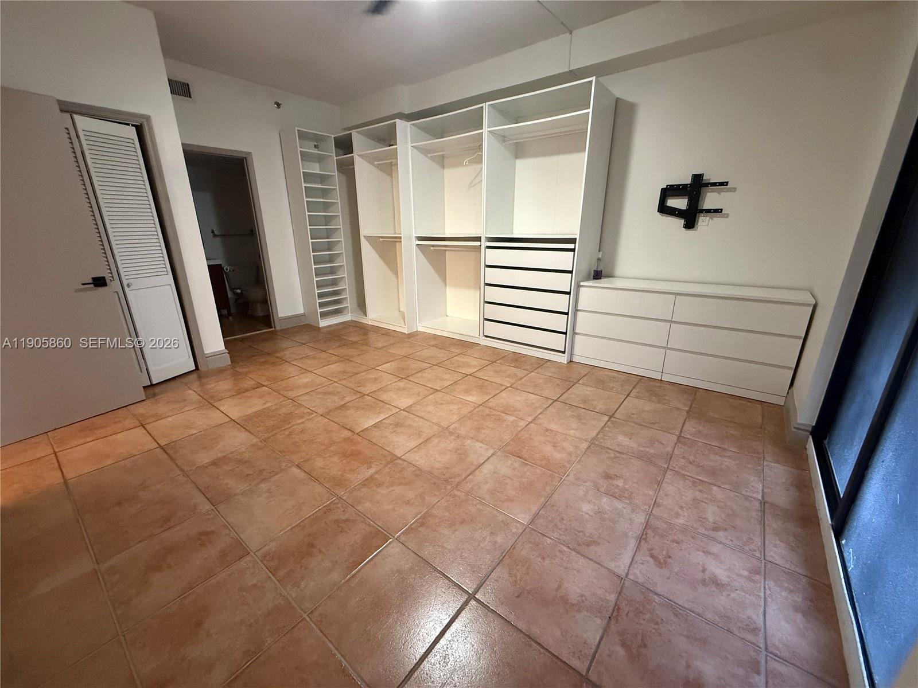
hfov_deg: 102.1
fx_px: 371
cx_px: 459
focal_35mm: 14
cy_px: 344
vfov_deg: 85.7
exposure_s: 1/59
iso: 800
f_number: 2.2
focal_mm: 2.22
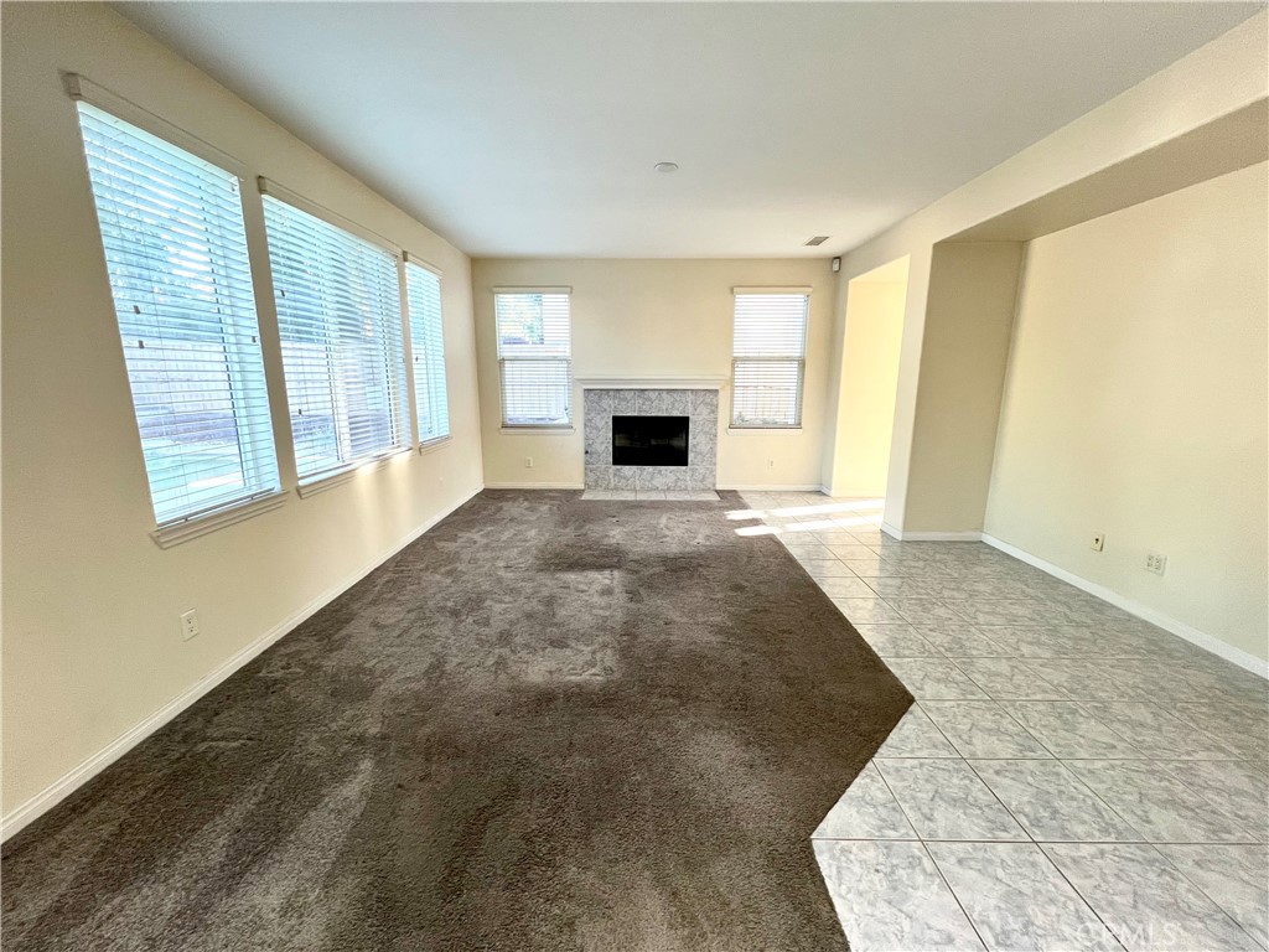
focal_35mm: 13
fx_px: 477
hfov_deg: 106.2
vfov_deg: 89.9
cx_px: 634
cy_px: 476
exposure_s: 1/120
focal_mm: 1.57
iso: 200
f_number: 1.8
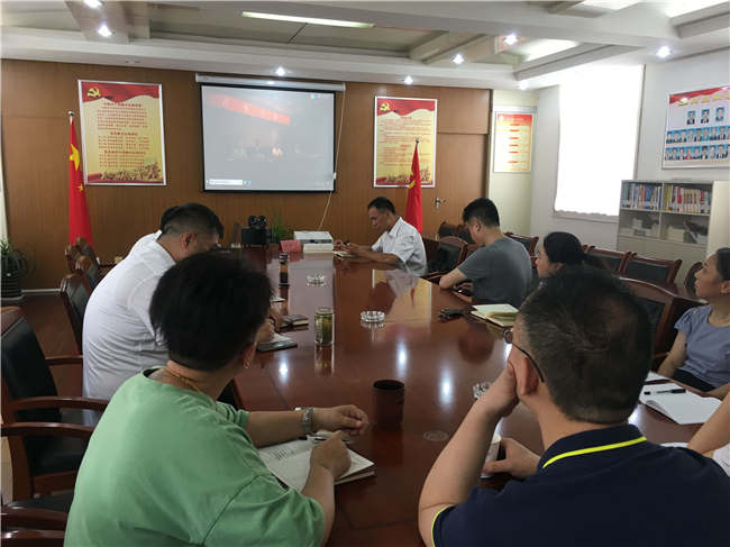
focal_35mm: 29
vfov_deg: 48.2
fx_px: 611
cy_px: 274
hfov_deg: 61.7
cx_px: 365
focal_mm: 4.15
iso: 50
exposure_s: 1/33
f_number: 2.2
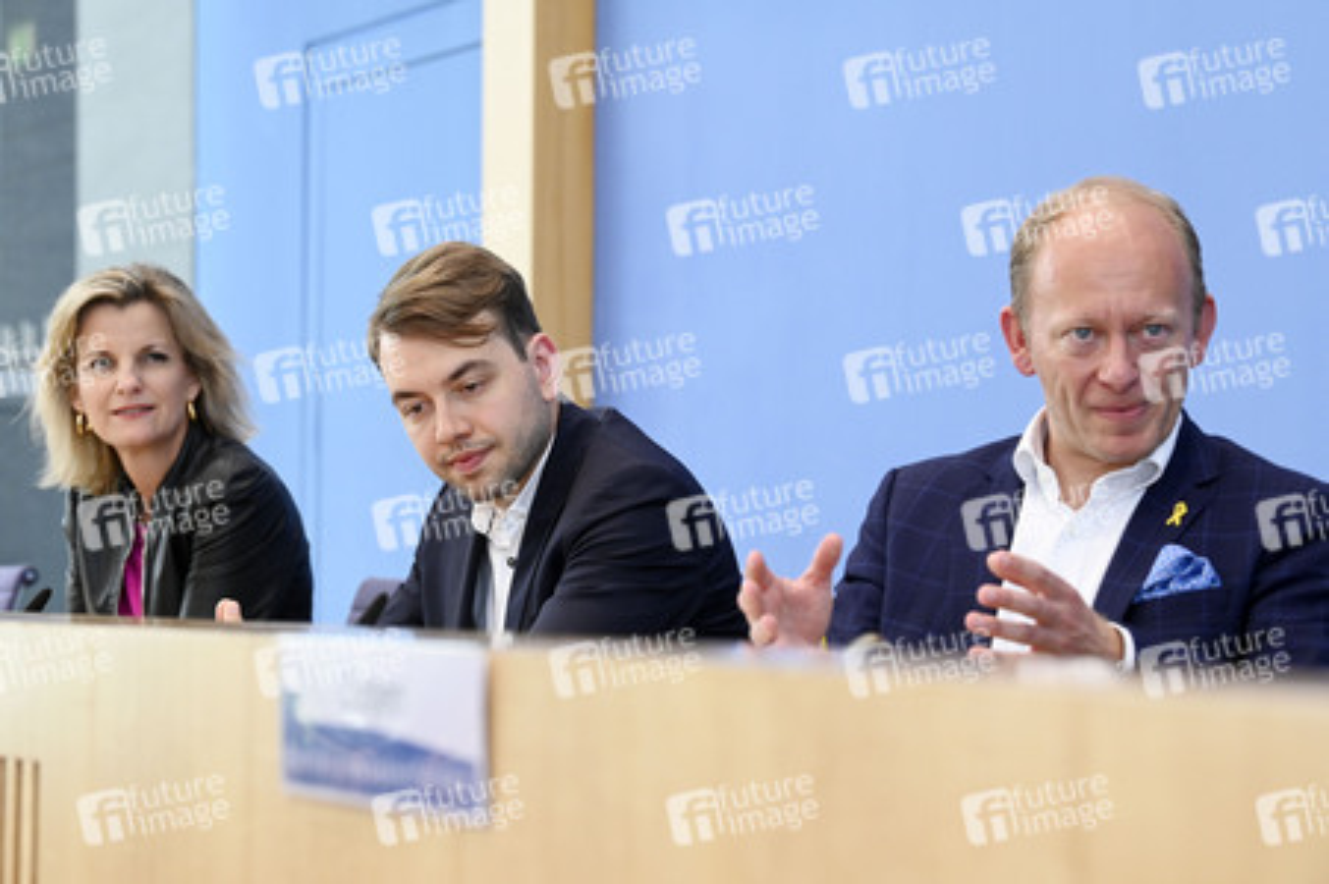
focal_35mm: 102
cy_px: 442
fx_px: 3763
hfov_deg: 20.0
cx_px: 664
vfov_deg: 13.4
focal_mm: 102
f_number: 5.6
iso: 3200
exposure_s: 1/640
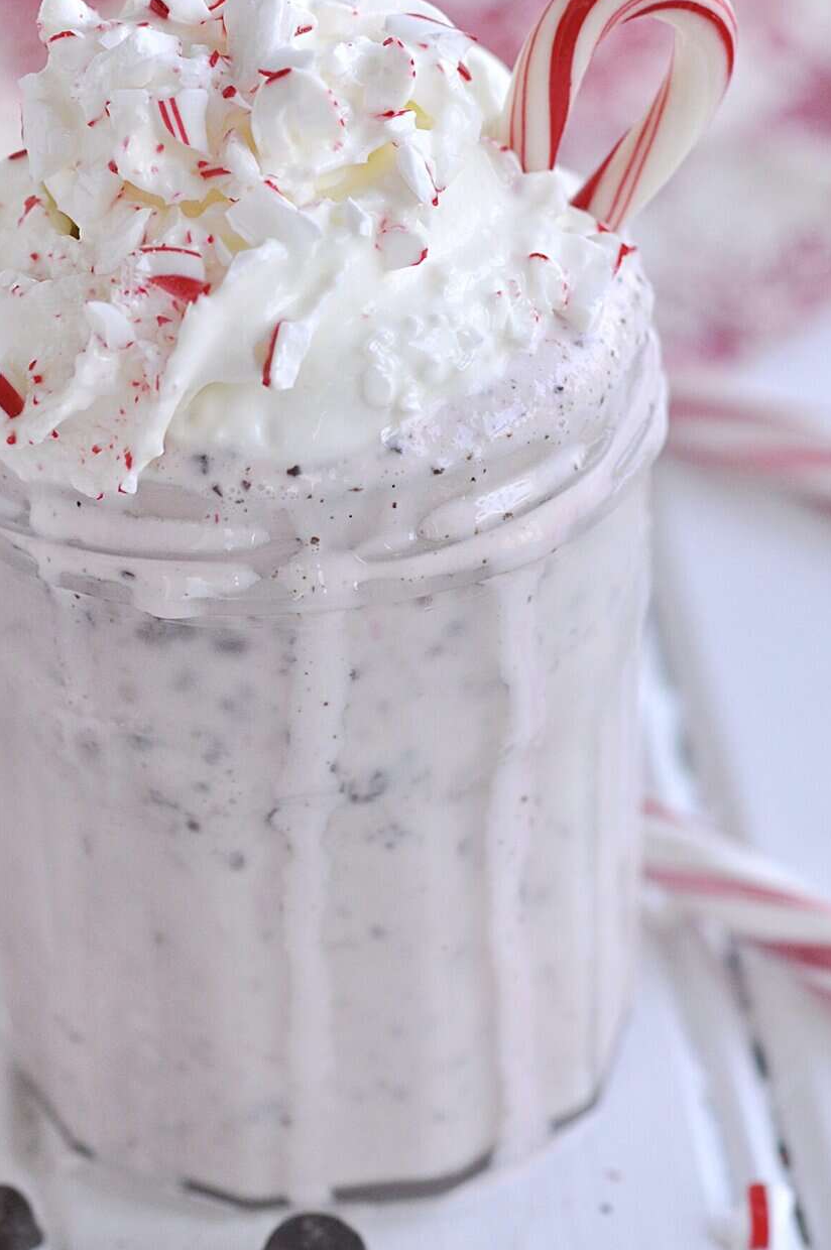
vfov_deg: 11.1
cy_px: 483
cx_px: 231
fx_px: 6445
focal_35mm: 186
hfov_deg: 7.4
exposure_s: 1/125
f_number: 4.5
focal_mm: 85
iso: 640
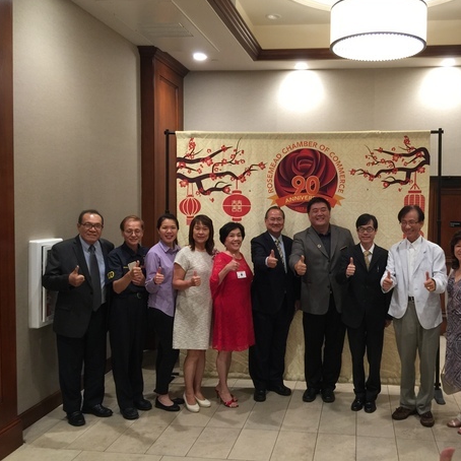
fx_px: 527
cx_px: 301
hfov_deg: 46.6
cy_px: 226
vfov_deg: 47.2
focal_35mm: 35
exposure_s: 1/15
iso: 80
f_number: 2.2
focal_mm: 4.15
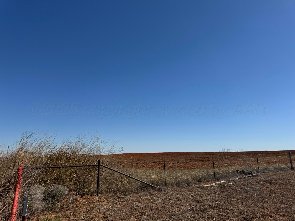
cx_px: 148
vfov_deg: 56.8
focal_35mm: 24
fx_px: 205
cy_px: 110
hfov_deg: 71.6
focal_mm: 6.76
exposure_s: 1/7937
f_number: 1.78
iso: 80
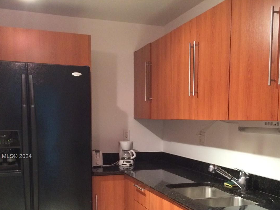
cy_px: 157
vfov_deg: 31.6
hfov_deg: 42.0
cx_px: 158
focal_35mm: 45
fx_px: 364
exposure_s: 1/20
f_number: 2.2
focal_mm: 4.12
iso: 320
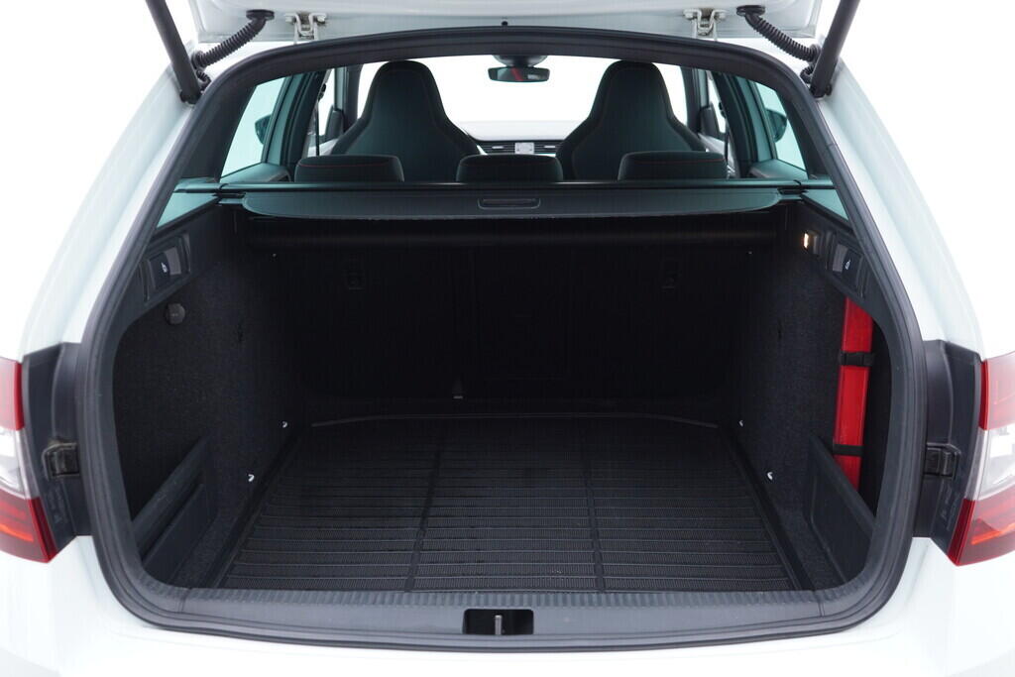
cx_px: 508
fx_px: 1015
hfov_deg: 53.1
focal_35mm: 36
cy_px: 338
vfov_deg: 36.9
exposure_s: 1/40
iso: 250
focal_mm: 24
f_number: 2.8
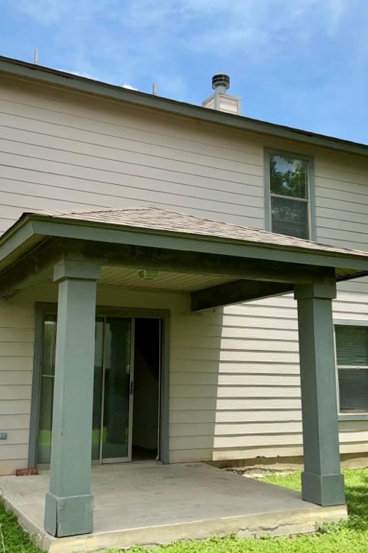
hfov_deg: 35.0
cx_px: 177
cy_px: 278
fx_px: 583
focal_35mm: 38
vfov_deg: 50.7
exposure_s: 1/1342
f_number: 1.8
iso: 25
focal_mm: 3
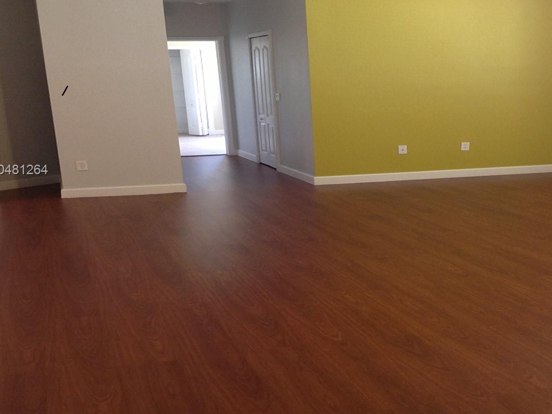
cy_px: 170
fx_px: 734
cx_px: 342
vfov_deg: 31.5
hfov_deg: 41.0
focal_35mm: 46
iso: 125
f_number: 2.4
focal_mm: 4.28
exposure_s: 1/17
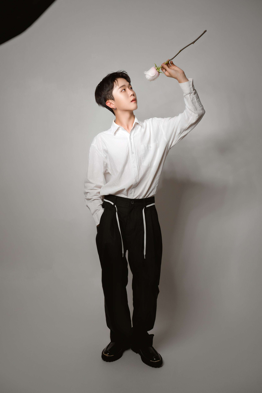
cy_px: 196
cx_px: 131
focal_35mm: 42
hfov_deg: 31.9
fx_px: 458
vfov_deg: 46.4
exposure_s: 1/250
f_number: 2.8
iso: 320
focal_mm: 42
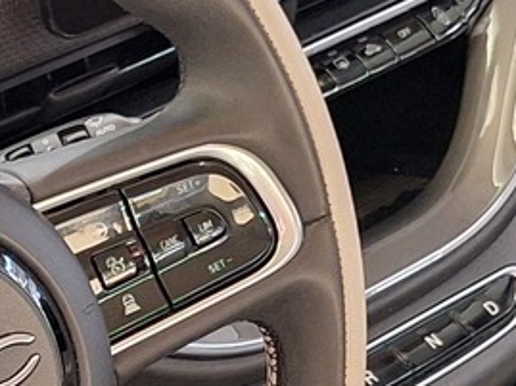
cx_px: -38
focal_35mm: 137
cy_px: 434
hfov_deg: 14.1
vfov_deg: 10.7
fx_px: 2039
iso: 200
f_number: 1.8
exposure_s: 1/33
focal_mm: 5.54
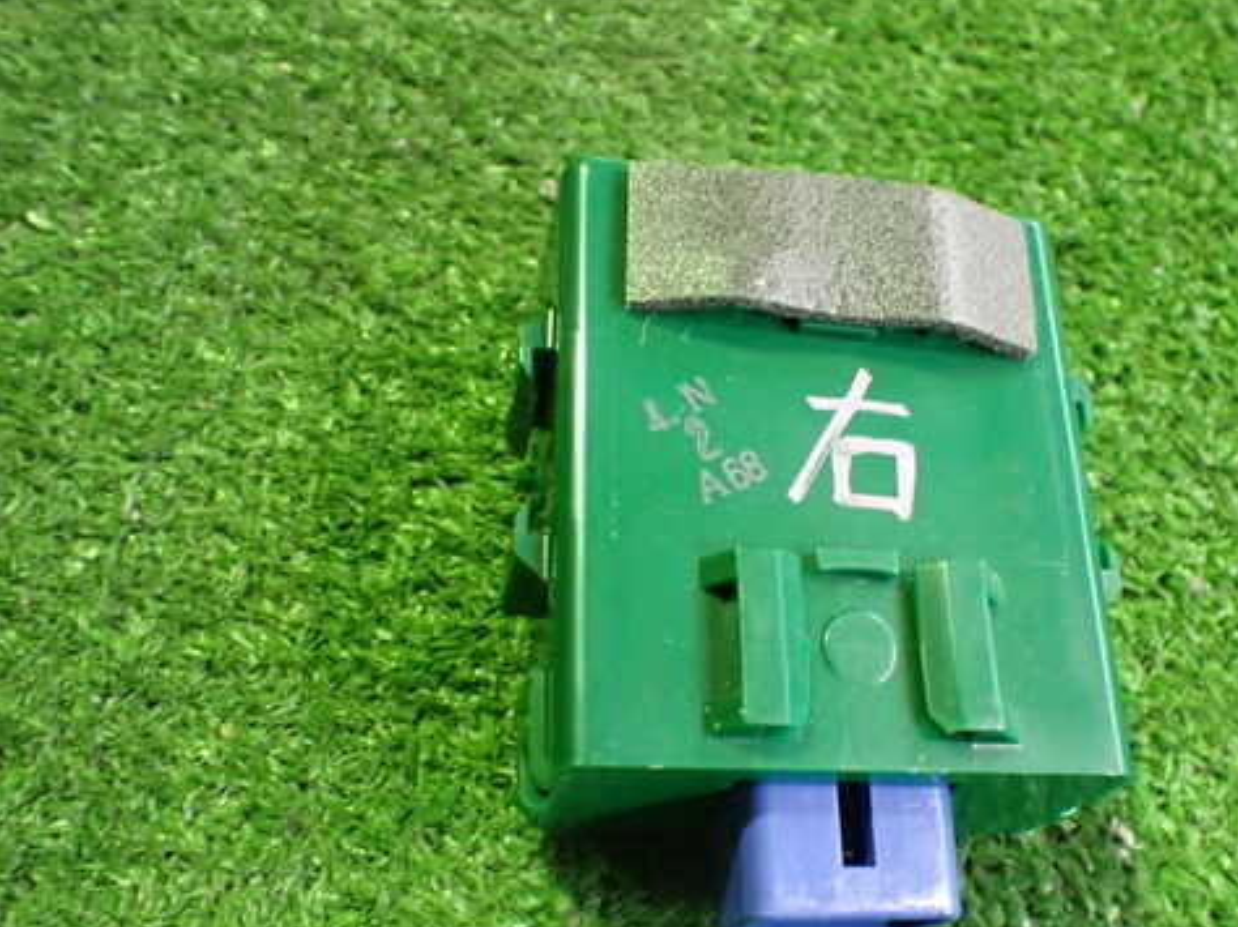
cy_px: 517
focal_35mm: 38
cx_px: 778
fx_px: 1358
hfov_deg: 48.5
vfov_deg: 37.6
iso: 800
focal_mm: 5.4
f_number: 2.3
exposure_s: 1/30
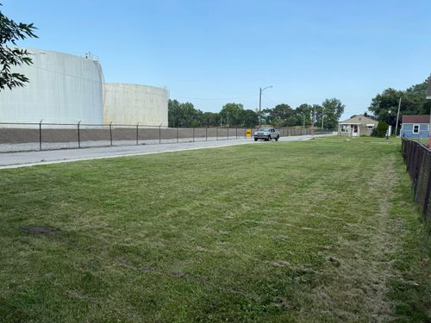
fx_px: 299
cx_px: 216
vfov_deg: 56.8
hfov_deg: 71.6
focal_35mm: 24
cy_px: 162
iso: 80
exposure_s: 1/2703
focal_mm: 6.76
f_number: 1.78
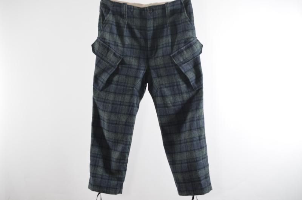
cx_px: 151
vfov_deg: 22.5
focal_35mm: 60
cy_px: 100
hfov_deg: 33.5
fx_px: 502
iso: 800
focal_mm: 40
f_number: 4
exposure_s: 1/60
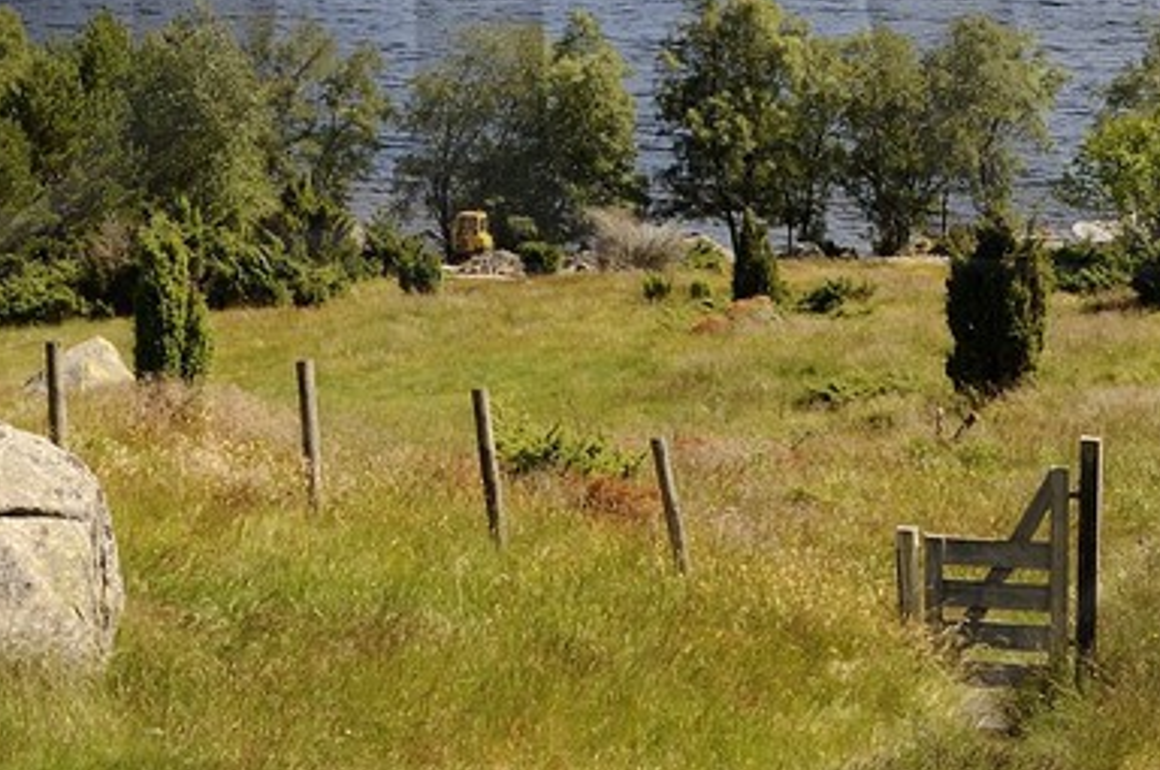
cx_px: 338
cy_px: -226
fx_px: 3218
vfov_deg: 13.2
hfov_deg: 20.3
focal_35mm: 100
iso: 200
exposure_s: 1/200
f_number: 9
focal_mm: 24
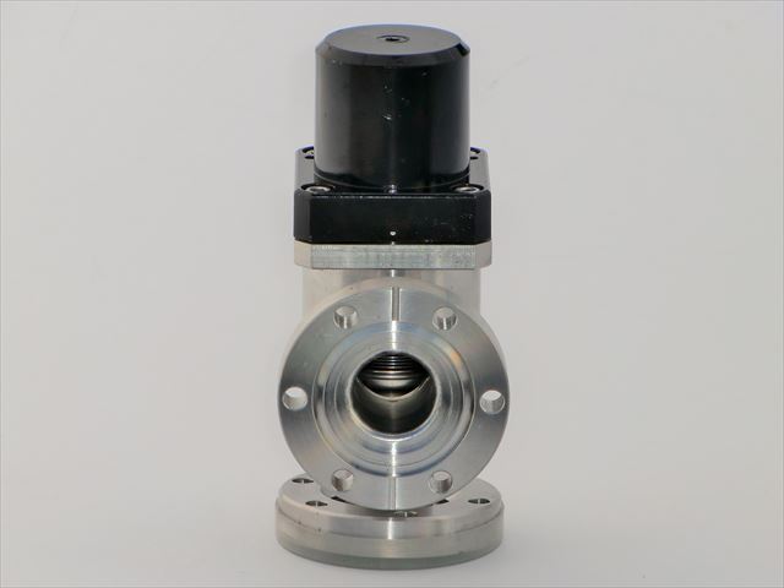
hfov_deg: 8.2
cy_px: 294
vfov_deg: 6.2
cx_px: 392
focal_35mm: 240
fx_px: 5436
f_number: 5.7
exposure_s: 1/500
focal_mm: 43
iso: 64
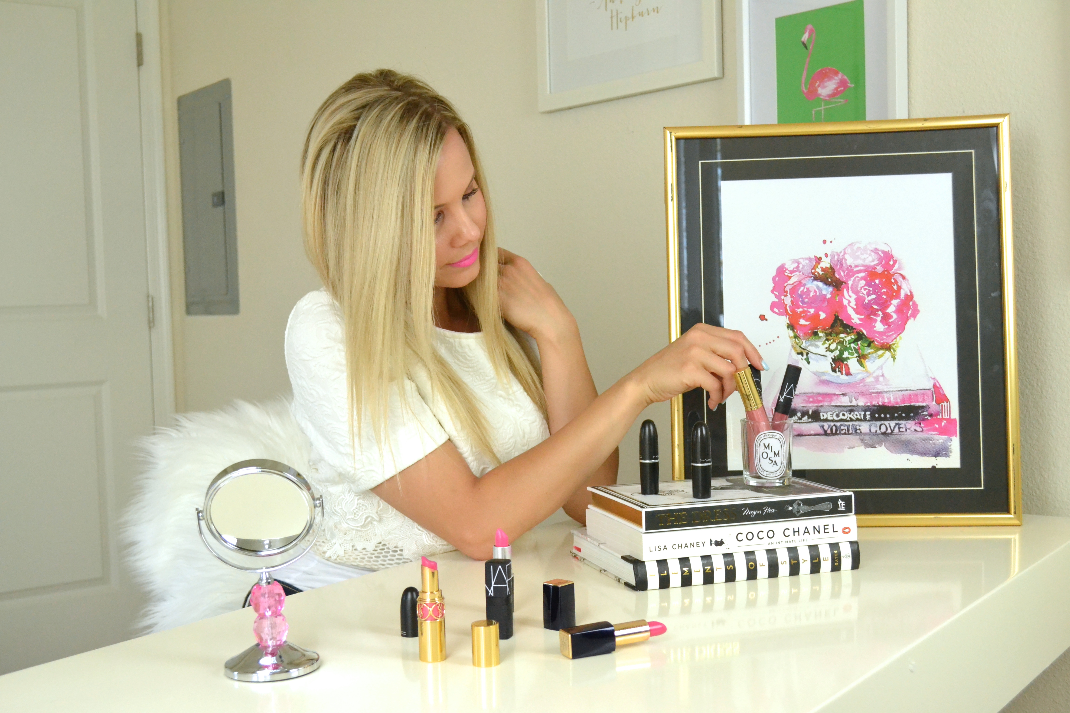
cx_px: 535
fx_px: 1248
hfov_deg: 46.4
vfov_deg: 31.9
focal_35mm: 42
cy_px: 356
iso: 3200
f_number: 5.6
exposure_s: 1/500
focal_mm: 28
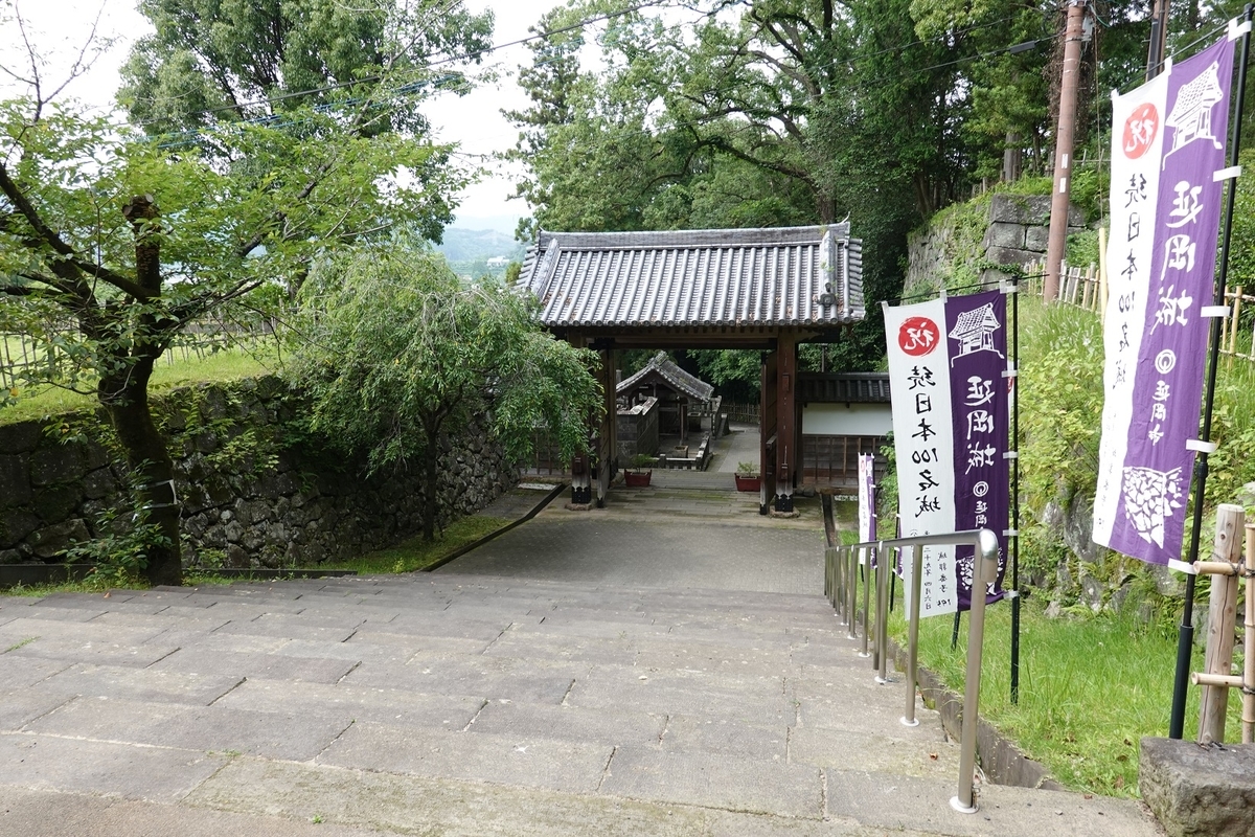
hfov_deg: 73.7
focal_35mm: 24
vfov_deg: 53.1
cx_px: 628
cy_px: 418
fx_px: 837
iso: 125
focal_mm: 9
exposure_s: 1/160
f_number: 4.5
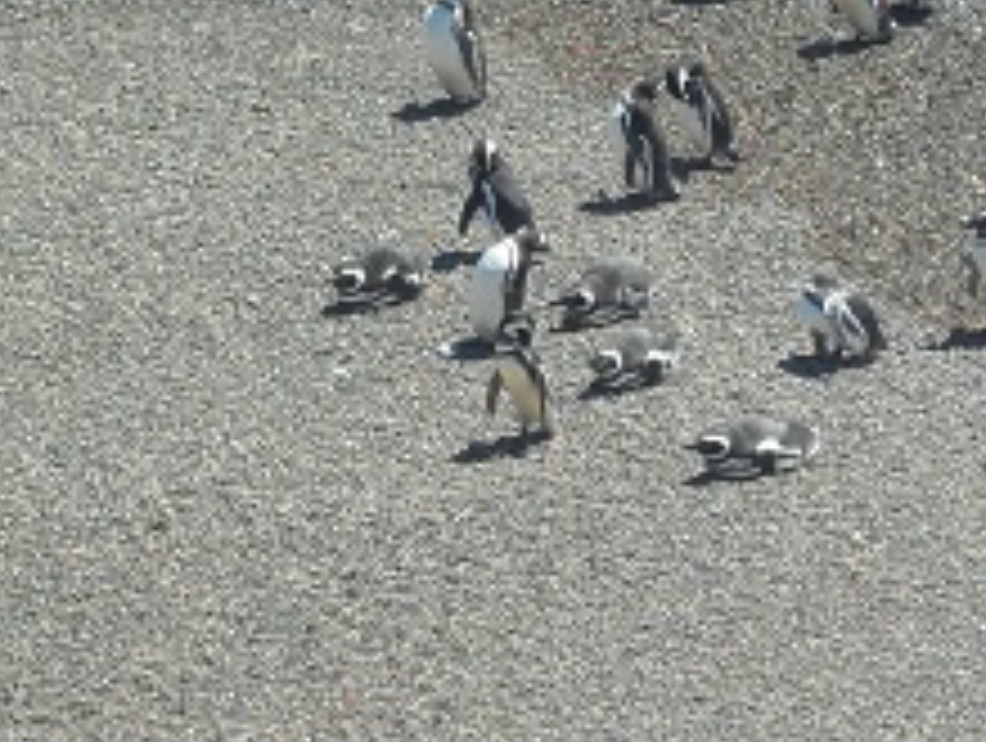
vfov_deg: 4.7
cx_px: 991
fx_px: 8987
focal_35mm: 315
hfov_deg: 6.3
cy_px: 513
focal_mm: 19.6
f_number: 5
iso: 80
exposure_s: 1/350
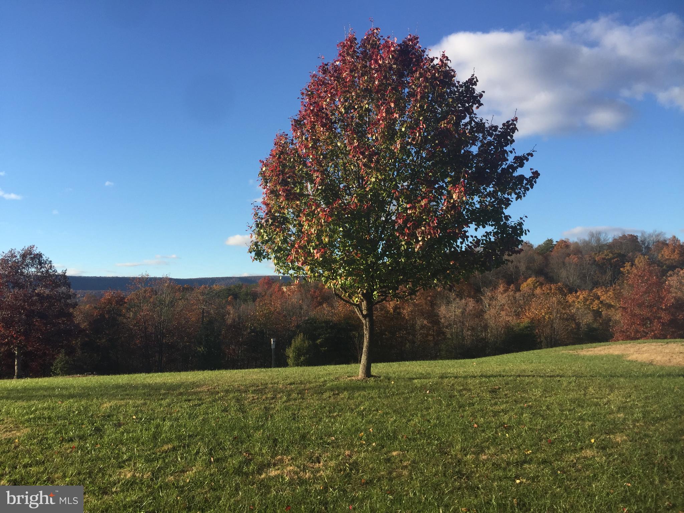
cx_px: 342
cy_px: 256
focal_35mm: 29
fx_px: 573
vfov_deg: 48.2
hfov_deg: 61.7
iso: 32
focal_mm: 4.15
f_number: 2.2
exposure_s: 1/898
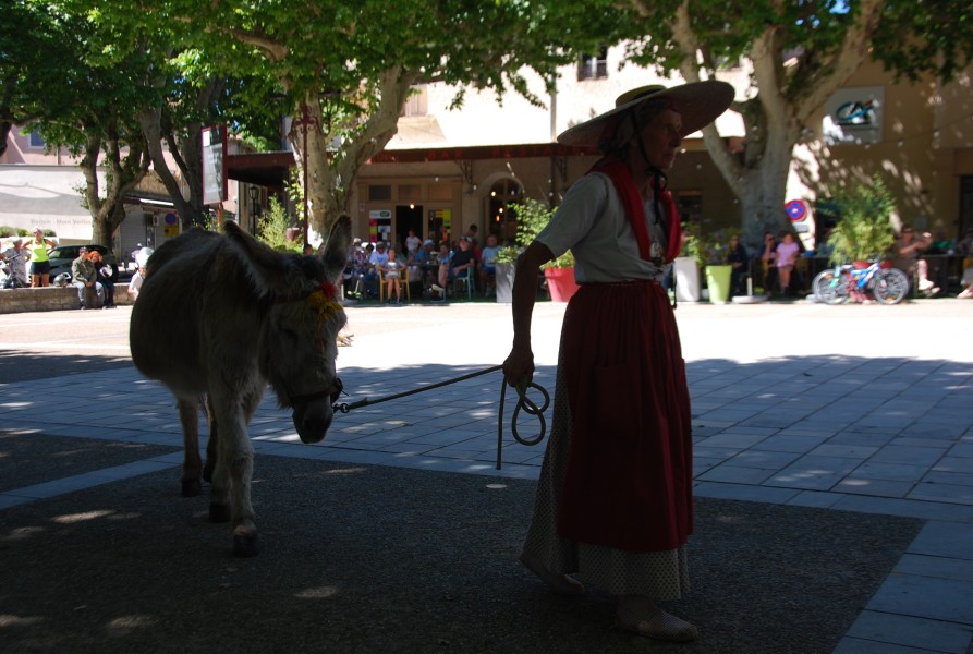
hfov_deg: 47.8
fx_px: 1097
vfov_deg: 33.2
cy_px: 327
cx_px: 486
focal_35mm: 40
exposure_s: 1/160
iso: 100
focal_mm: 27
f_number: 6.3
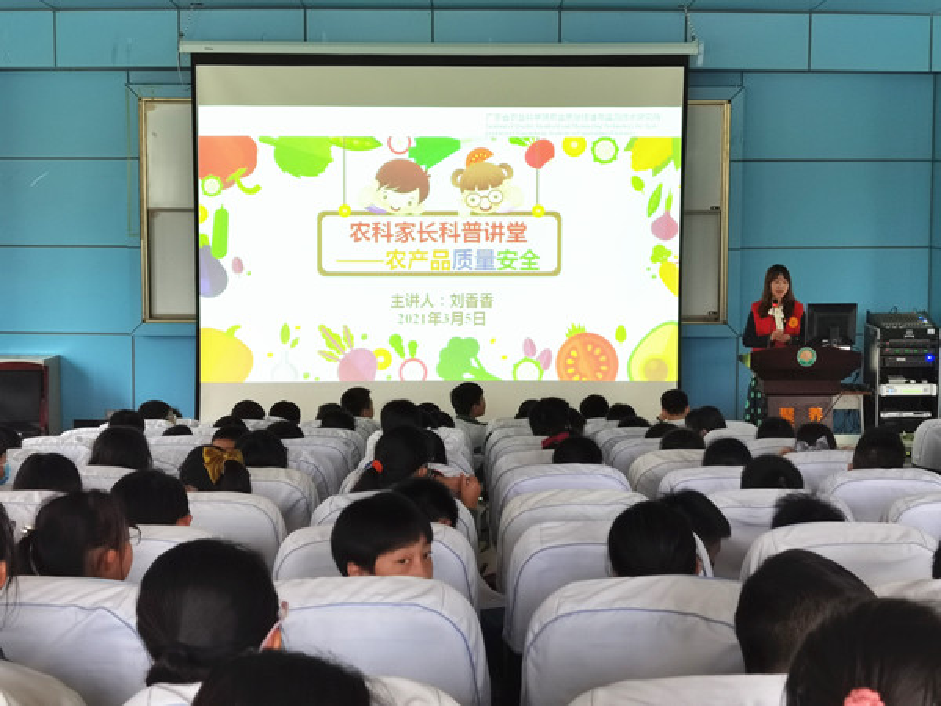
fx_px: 1604
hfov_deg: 32.7
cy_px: 353
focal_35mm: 59
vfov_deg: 24.8
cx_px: 470
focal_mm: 6.71
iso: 125
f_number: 1.9
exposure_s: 1/50
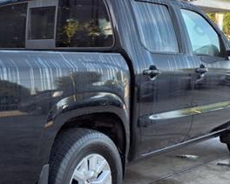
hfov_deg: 28.7
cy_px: 110
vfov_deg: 23.8
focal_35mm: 64
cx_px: 34
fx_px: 435
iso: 40
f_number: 1.9
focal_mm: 3.58
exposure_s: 1/303
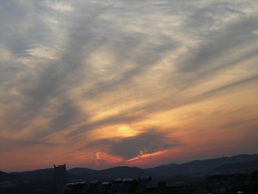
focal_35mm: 90
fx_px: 671
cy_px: 97
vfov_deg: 16.4
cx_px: 129
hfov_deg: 21.8
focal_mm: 14.8
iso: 50
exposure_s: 1/147
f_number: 4.6
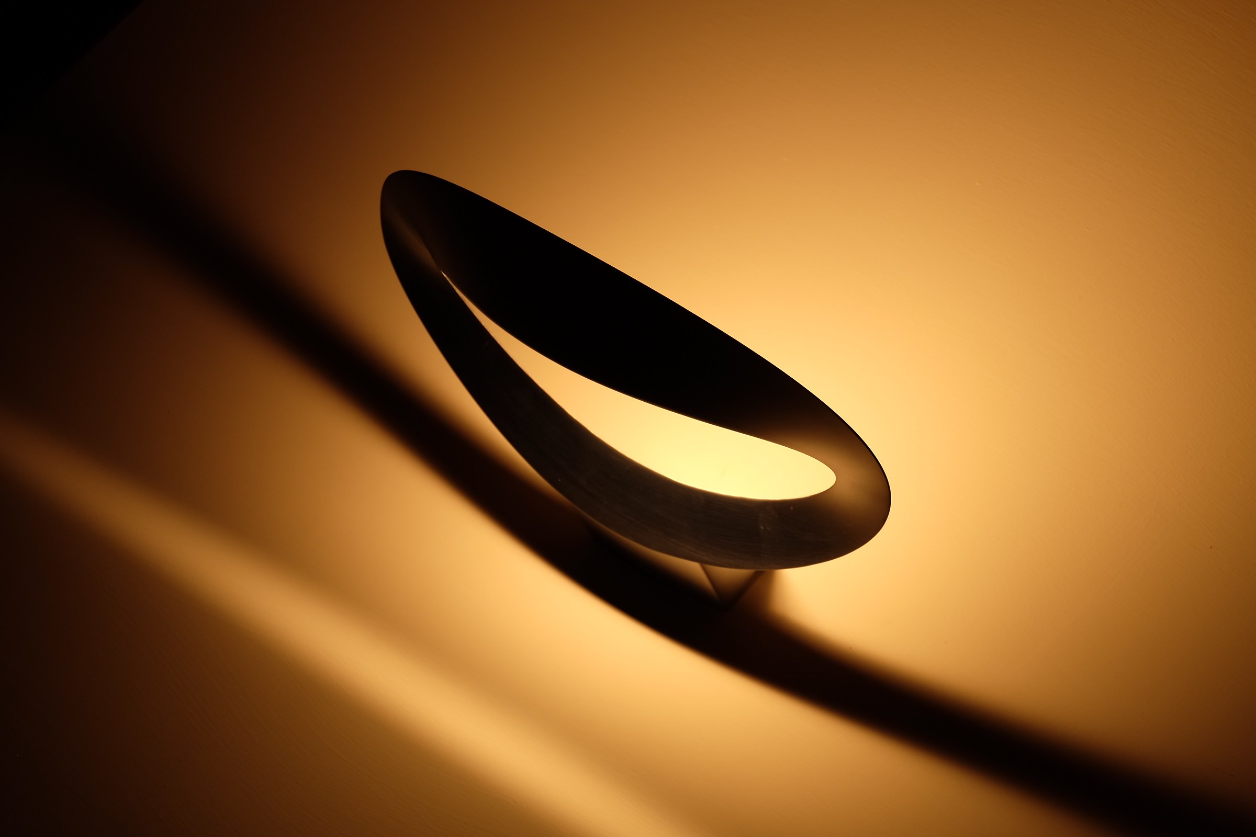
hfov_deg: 8.5
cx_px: 628
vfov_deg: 5.7
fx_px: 8477
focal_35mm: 243
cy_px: 418
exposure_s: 1/120
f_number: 6.2
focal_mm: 161.8
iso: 200
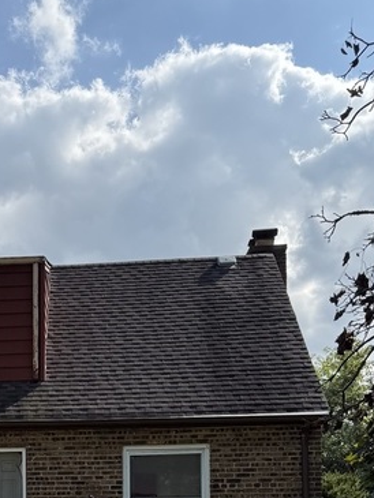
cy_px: 533
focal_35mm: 71
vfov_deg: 25.6
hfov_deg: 19.9
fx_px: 1022
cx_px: -22
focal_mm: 6.76
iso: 80
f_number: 1.78
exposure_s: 1/3145
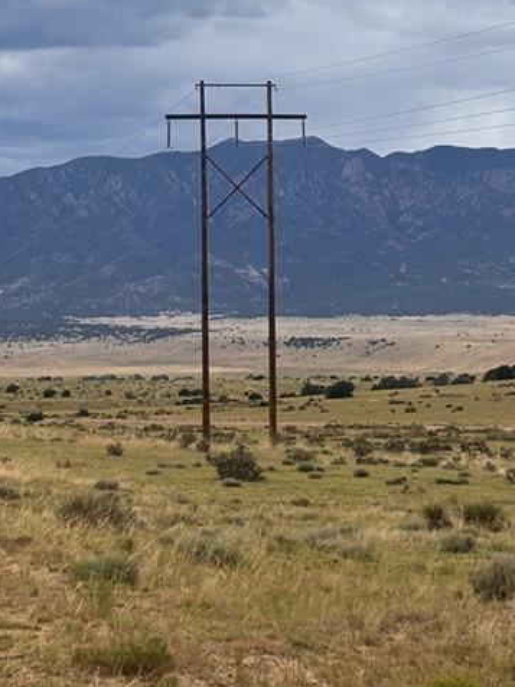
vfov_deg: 15.0
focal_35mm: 131
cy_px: 274
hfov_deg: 11.3
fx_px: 2599
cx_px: 299
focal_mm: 5.96
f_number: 1.6
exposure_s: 1/2024
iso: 40
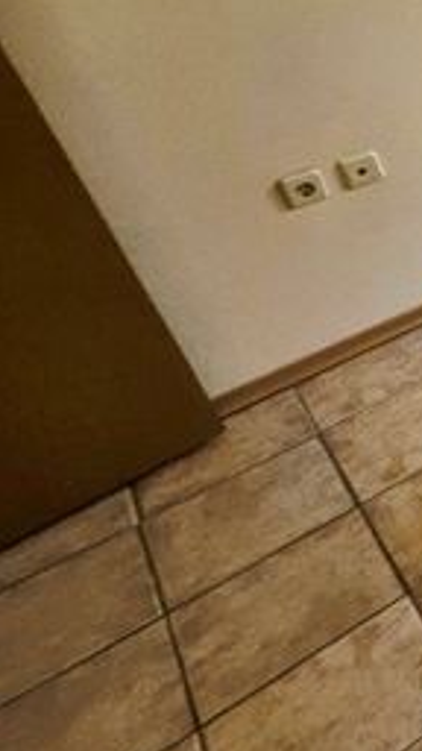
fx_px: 776
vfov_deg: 47.5
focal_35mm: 39
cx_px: 1030
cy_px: 106
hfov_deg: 14.9
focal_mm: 1.7
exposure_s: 1/50
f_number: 2.2
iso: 160
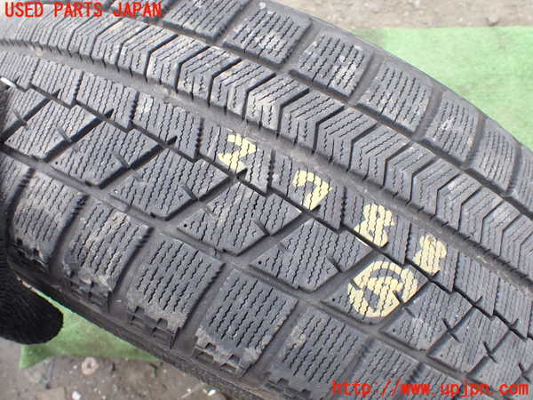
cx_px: 266
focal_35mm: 30
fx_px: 462
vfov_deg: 46.8
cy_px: 200
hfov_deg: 60.0
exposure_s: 1/160
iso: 100
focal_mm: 5.4
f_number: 3.2
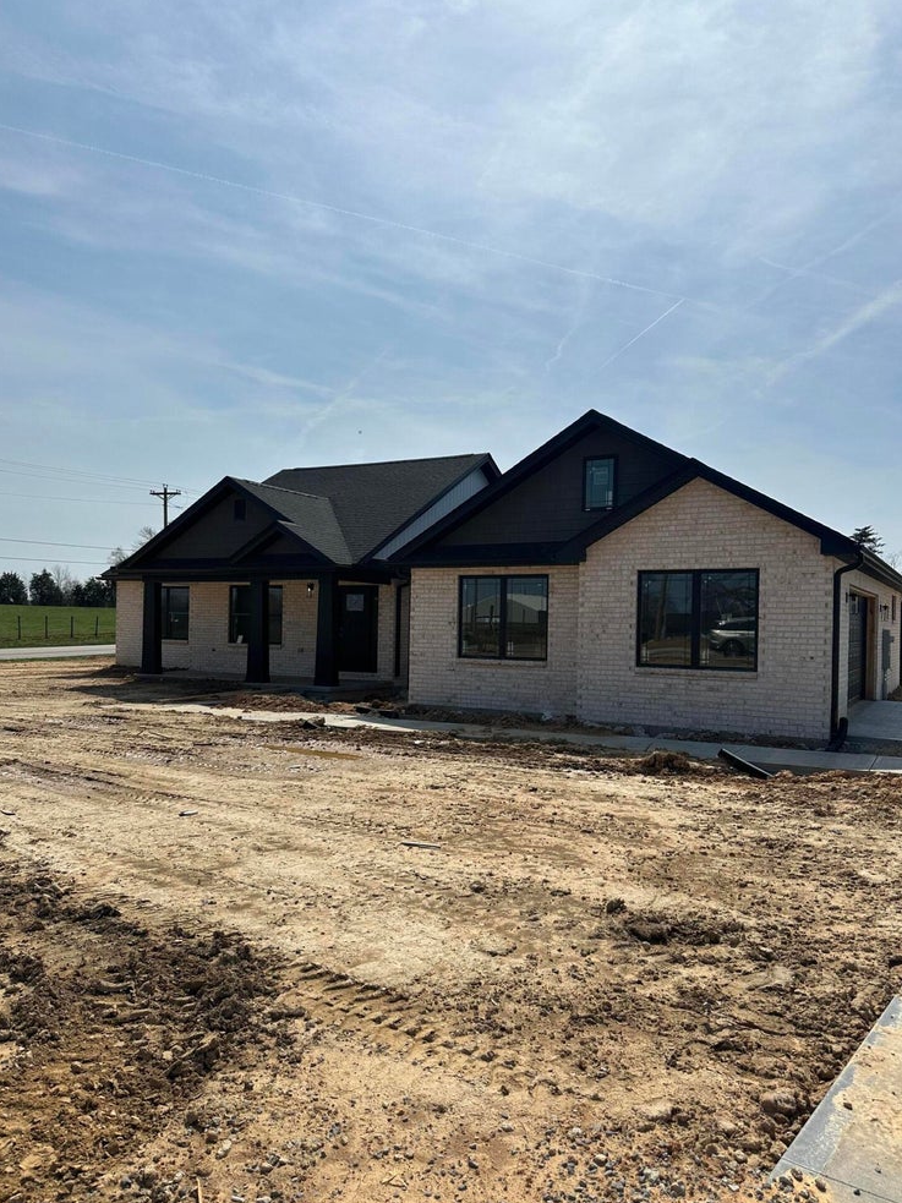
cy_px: 622
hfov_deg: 54.9
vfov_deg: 69.4
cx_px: 463
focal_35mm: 25
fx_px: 869
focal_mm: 6.86
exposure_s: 1/13699
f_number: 1.78
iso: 80
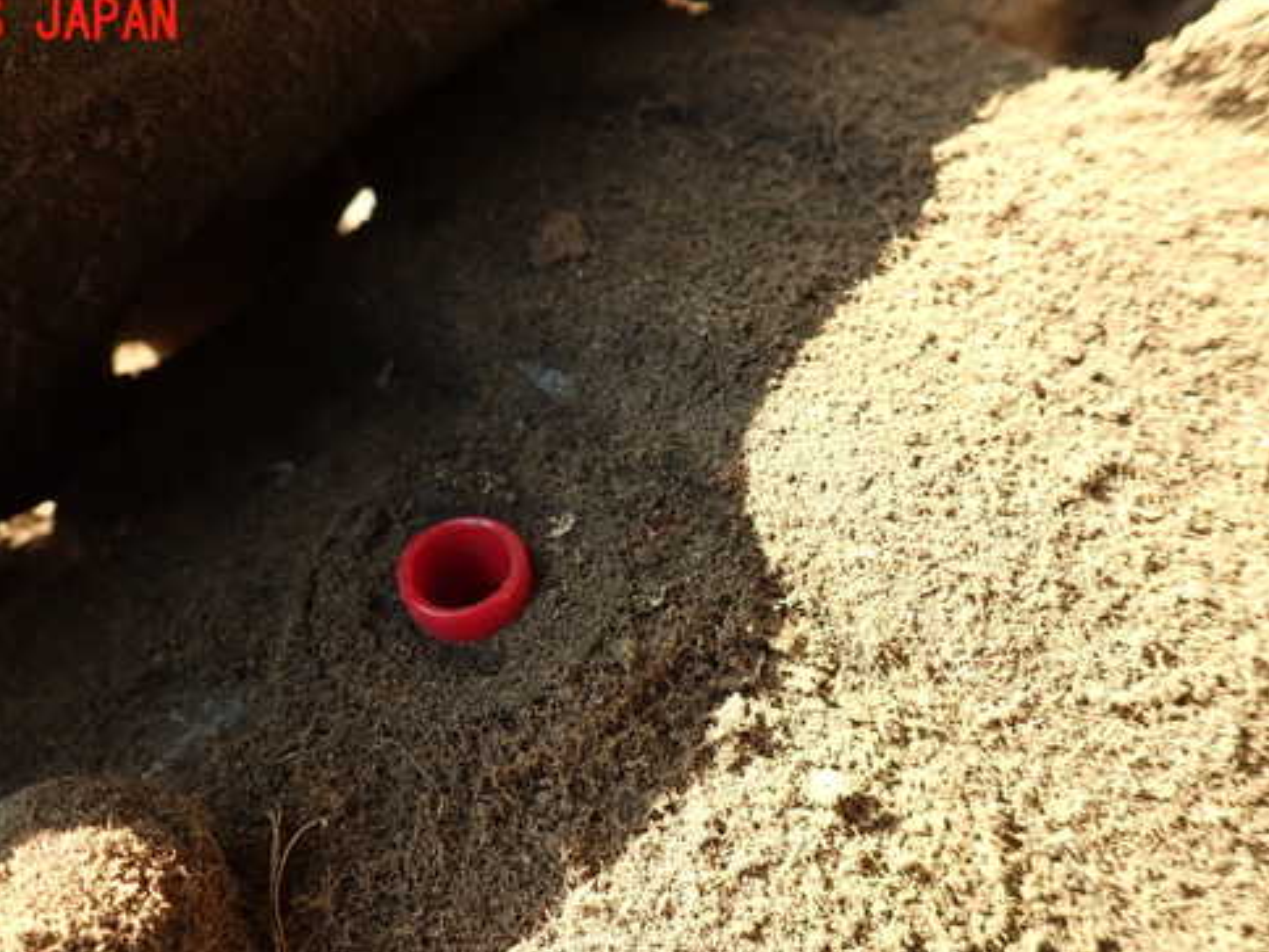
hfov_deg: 57.7
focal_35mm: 31
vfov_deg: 45.2
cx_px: 488
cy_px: 580
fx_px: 1136
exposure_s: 1/125
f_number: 2.8
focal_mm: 4.5
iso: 100
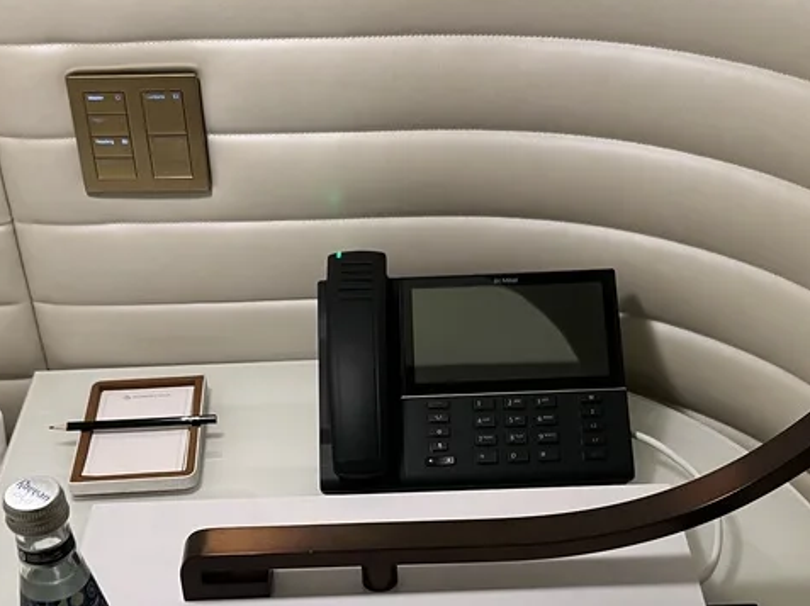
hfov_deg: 35.0
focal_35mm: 55
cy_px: 514
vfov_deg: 25.9
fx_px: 1286
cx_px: 416
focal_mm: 5.7
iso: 125
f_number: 1.5
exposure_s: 1/50
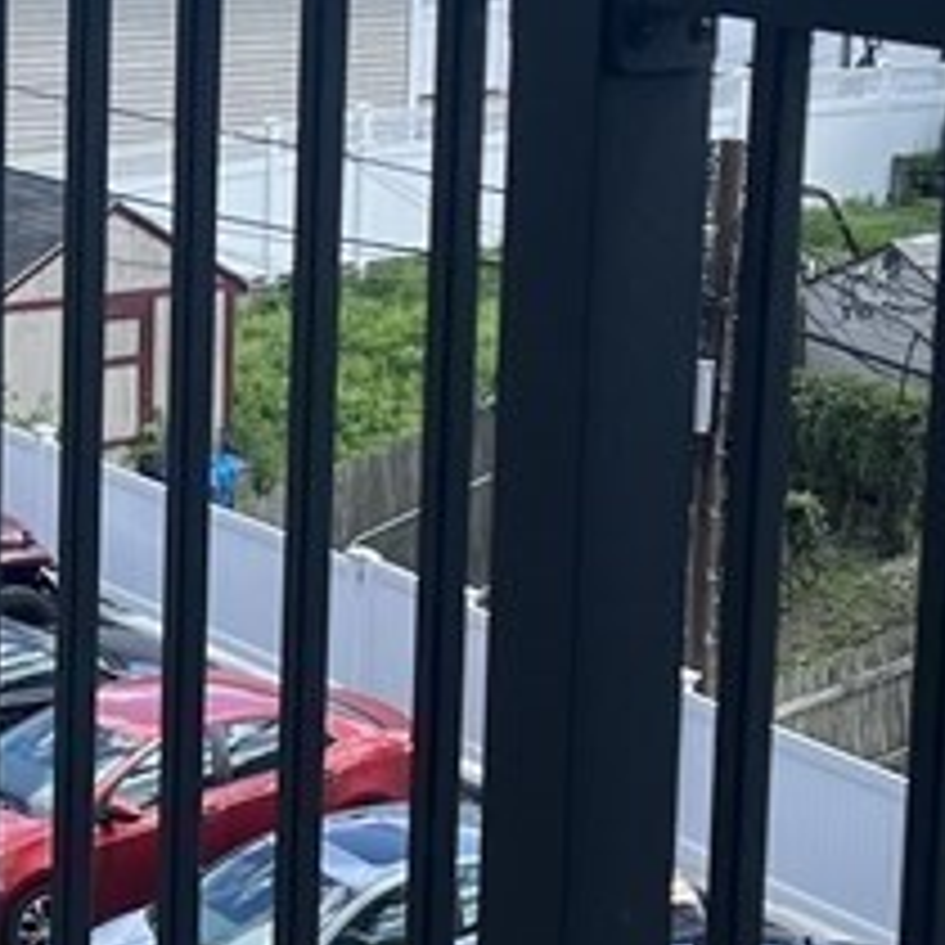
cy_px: 351
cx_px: 198
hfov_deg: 15.5
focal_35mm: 112
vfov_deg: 15.5
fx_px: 3459
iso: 50
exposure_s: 1/1028
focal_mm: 5.1
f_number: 1.6
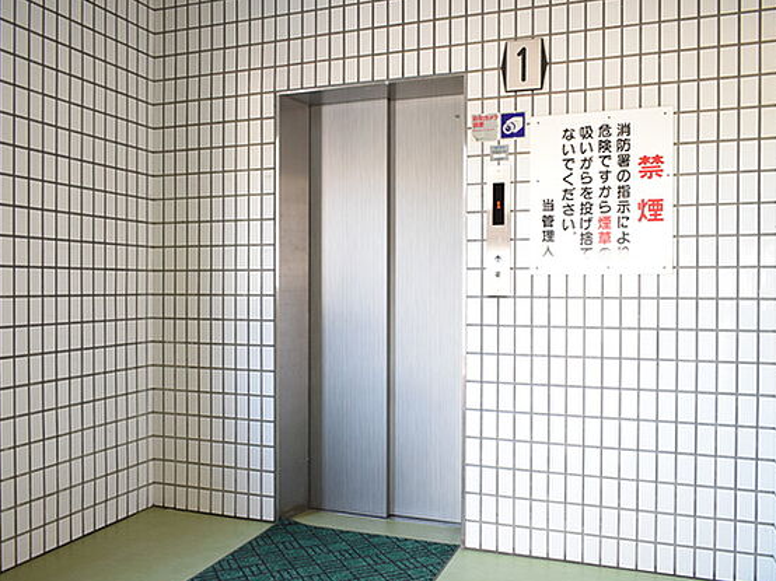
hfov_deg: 60.0
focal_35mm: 30
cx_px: 405
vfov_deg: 46.8
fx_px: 672
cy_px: 295
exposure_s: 1/20
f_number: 5.6
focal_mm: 18
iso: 1250
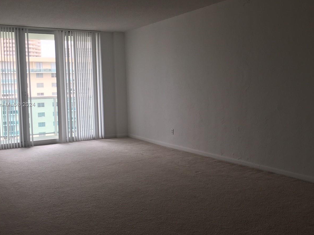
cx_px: 162
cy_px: 105
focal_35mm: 39
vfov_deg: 36.8
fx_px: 354
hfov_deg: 47.9
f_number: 2.2
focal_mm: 4.15
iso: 25
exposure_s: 1/120
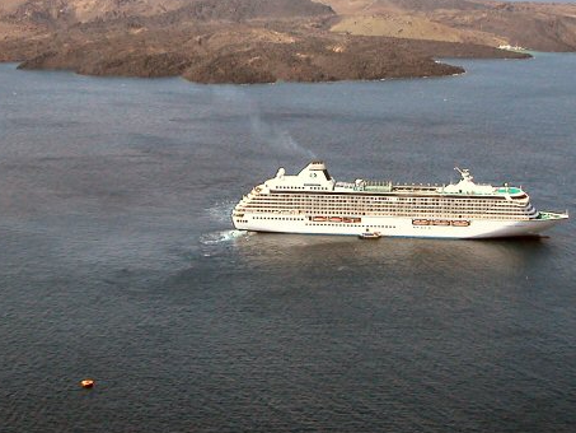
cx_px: 291
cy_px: 134
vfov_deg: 17.9
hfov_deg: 23.8
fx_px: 1365
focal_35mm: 82
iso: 100
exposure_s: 1/798
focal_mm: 8.9
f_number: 3.4
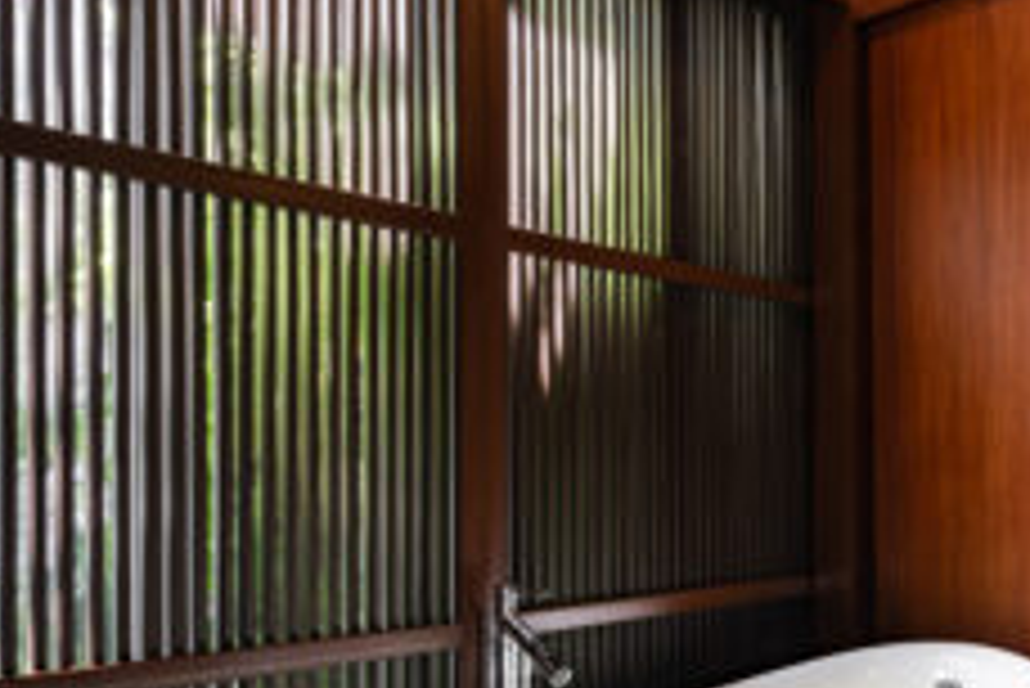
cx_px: 760
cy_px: 470
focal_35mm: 35
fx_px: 1002
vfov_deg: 37.4
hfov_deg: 52.3
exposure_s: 1/4
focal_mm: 20
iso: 160
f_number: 9
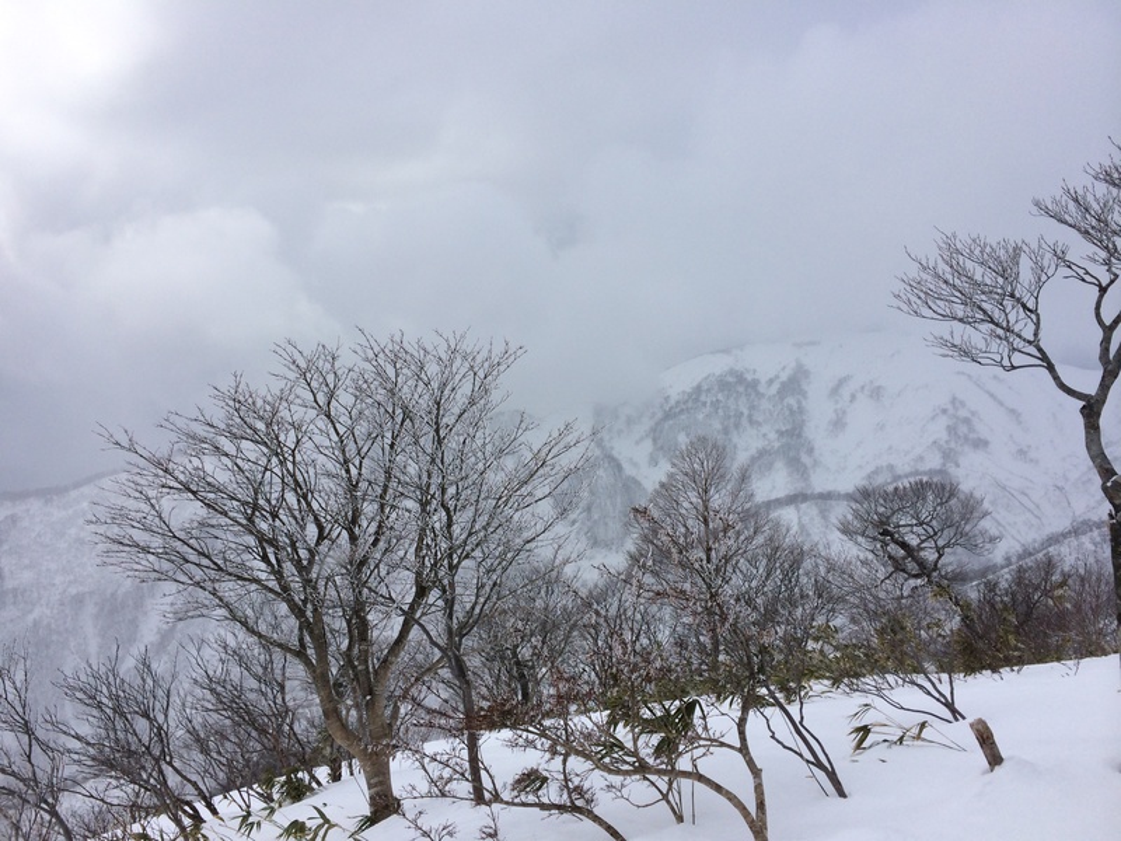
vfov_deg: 46.8
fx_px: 972
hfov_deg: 60.0
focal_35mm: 30
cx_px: 560
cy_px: 420
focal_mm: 4.12
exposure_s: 1/4566
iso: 40
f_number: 2.2
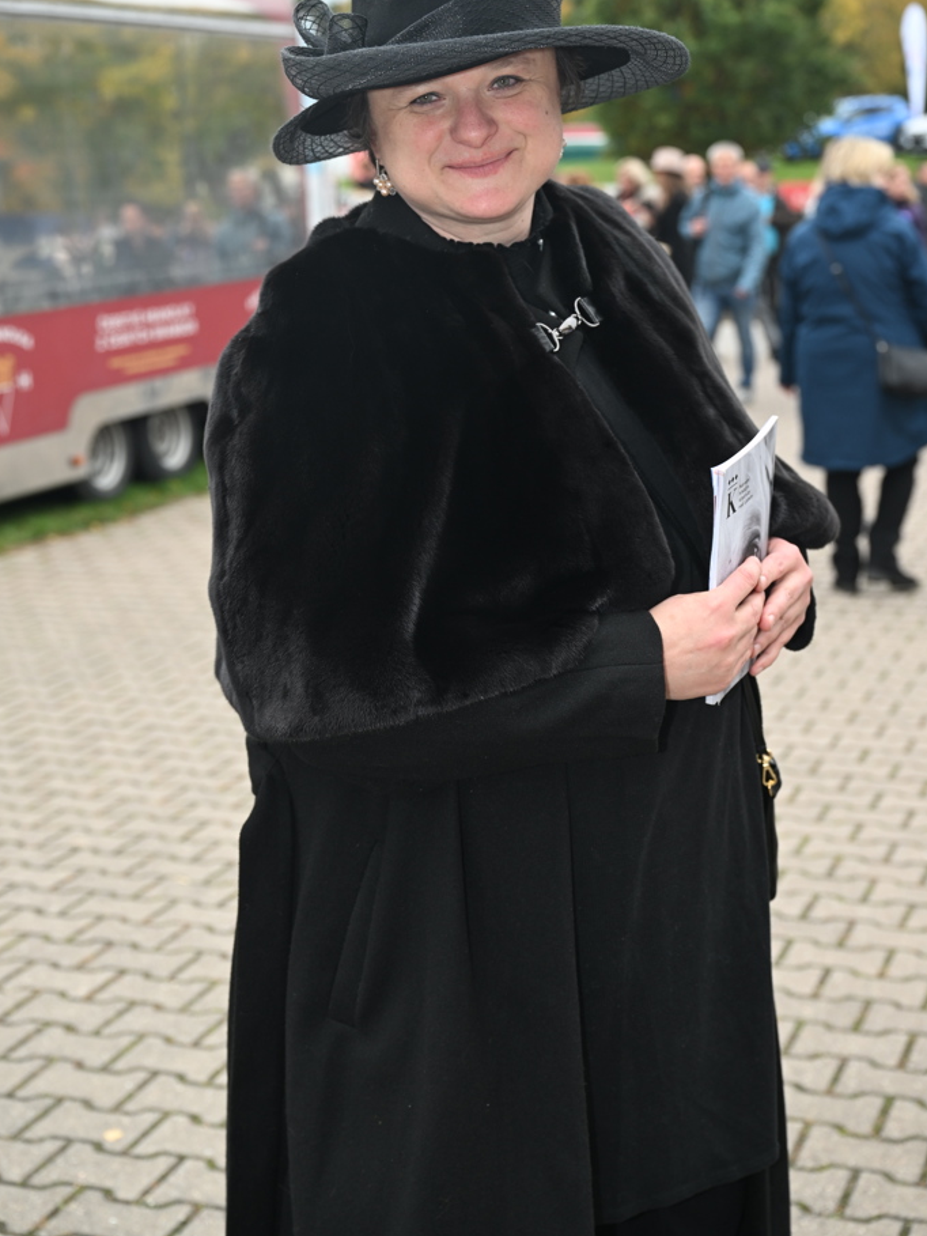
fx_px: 2070
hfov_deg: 25.2
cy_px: 579
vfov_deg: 33.2
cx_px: 459
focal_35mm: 58
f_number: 4.5
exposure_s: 1/250
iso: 400
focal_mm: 53
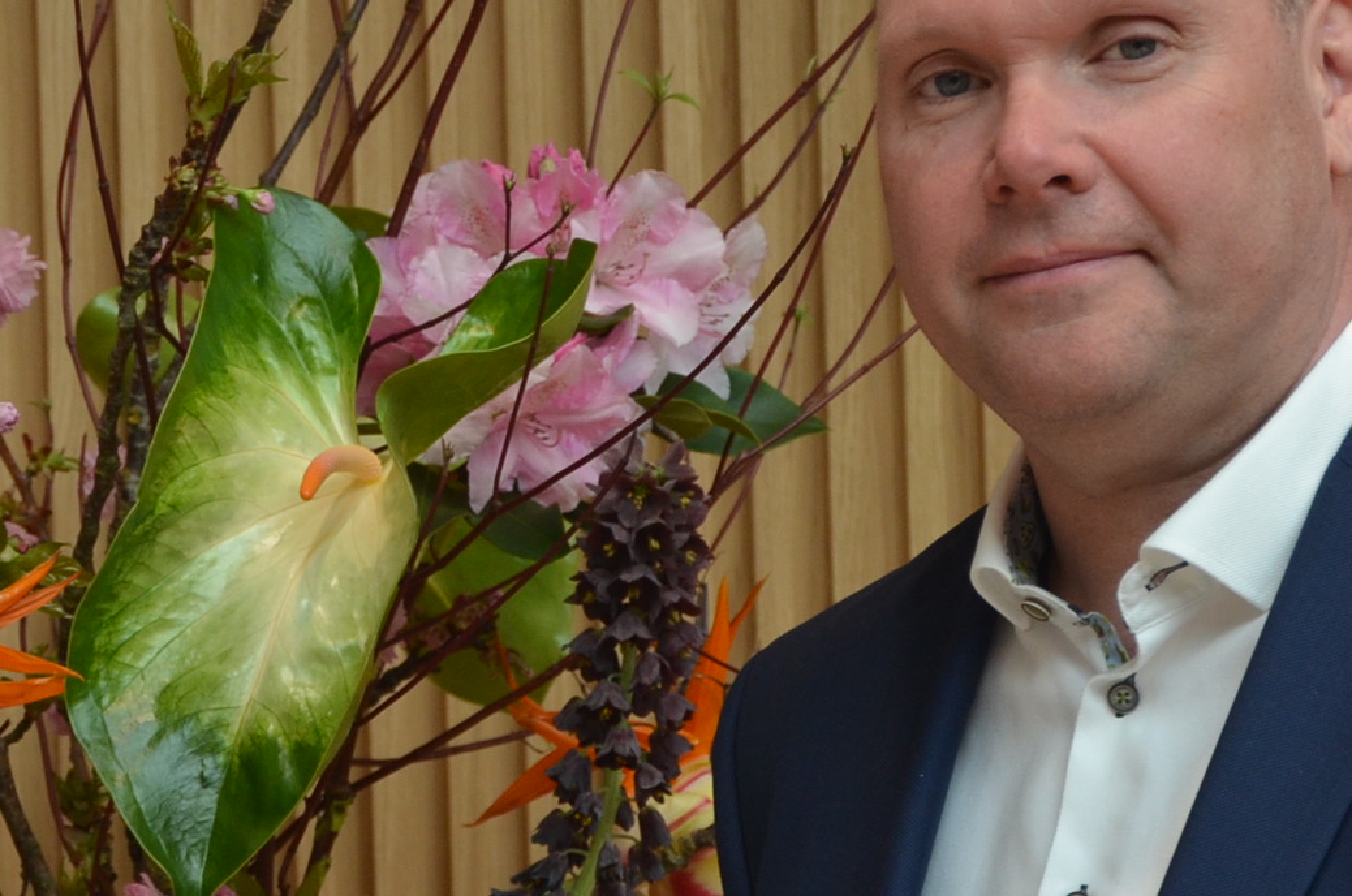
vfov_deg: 5.8
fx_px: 8809
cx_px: 224
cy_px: 466
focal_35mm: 235
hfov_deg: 8.8
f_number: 5.3
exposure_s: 1/60
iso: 640
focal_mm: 66
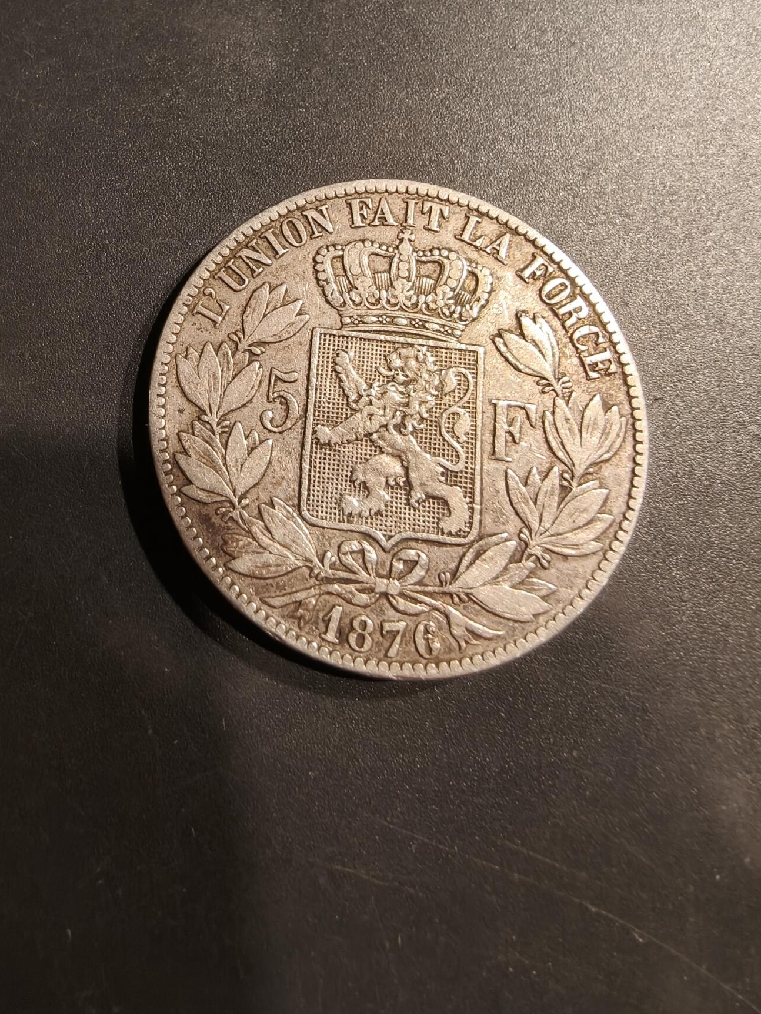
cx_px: 366
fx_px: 703
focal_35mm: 24
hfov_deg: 56.8
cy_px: 526
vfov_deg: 71.6
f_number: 2
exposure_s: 1/100
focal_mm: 2.32
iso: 160
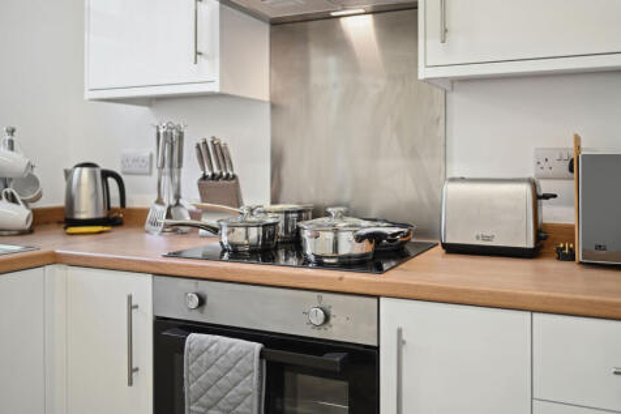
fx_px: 604
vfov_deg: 37.8
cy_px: 207
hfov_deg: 54.5
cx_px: 310
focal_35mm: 35
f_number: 1.8
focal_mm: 35
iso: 100
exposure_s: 1/50
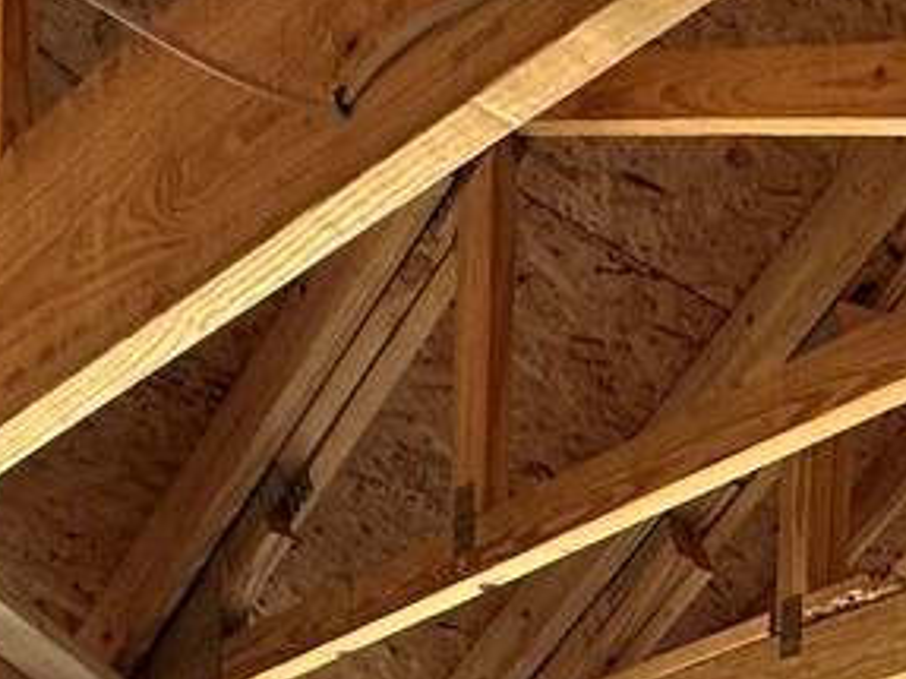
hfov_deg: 20.3
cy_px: 1472
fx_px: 2041
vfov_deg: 14.6
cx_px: 1468
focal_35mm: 78
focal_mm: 2.22
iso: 80
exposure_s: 1/99
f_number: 2.2
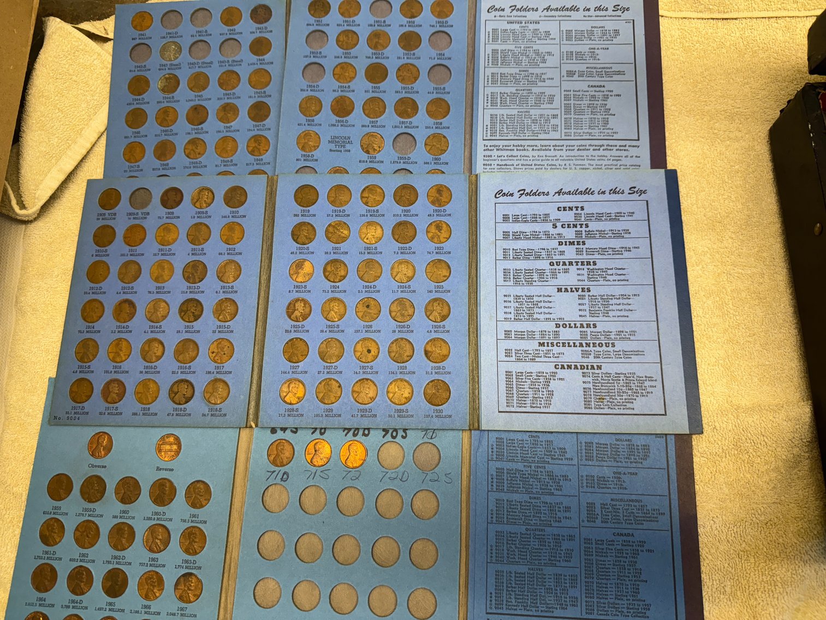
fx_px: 573
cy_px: 310
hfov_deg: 71.6
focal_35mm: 24
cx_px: 413
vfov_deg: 56.8
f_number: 1.78
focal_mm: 6.76
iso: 125
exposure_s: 1/120
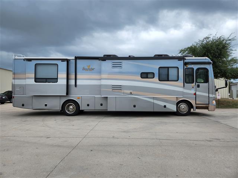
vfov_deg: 58.9
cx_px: 119
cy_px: 89
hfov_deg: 73.9
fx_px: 158
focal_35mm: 23
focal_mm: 5.4
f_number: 1.8
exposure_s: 1/619
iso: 20
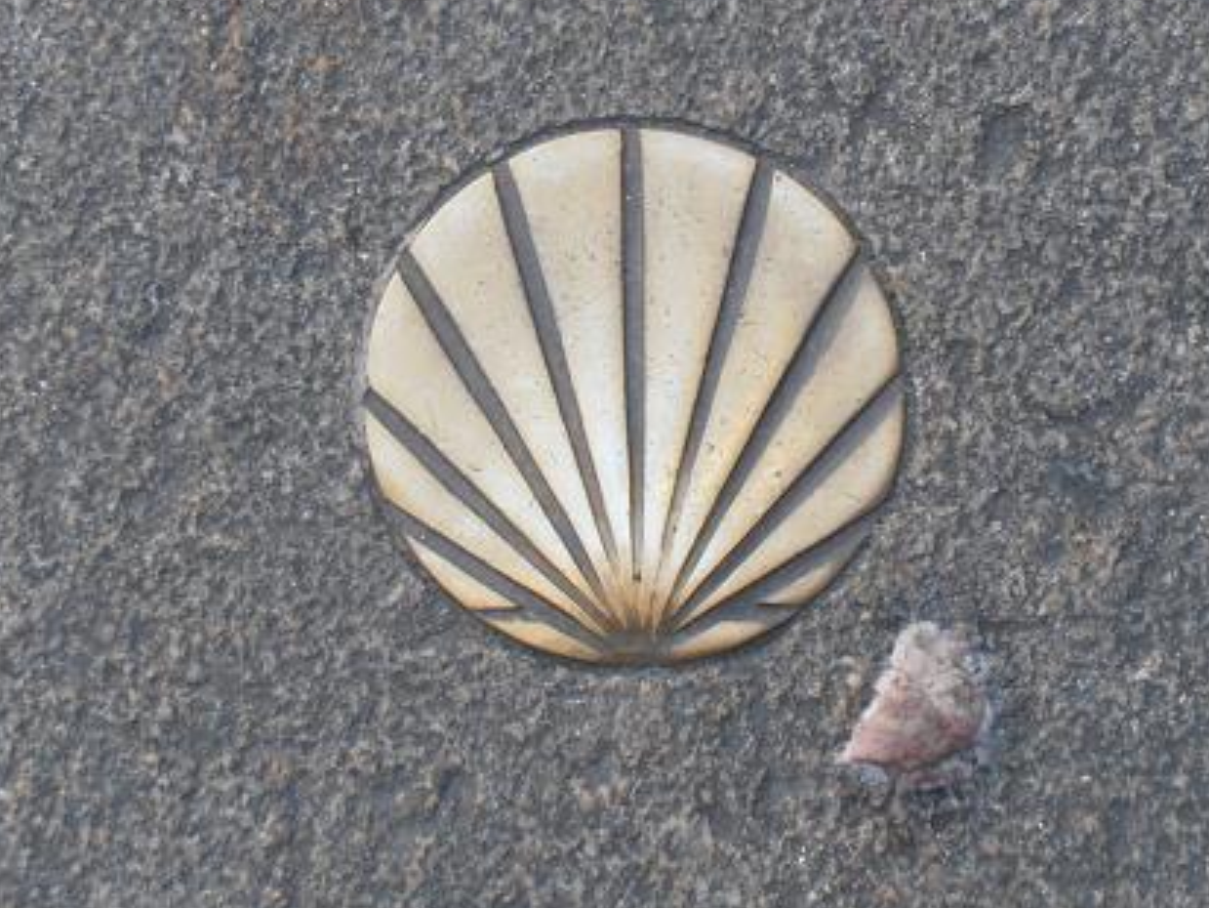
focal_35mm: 142
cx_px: 744
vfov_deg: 10.5
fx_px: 4961
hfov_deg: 13.9
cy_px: 392
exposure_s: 1/60
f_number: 5.5
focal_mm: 19.64
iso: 125
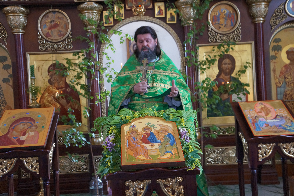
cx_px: 147
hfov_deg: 46.4
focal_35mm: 42
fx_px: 343
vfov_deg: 31.9
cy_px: 98
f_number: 4
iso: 2000
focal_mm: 28
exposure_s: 1/160
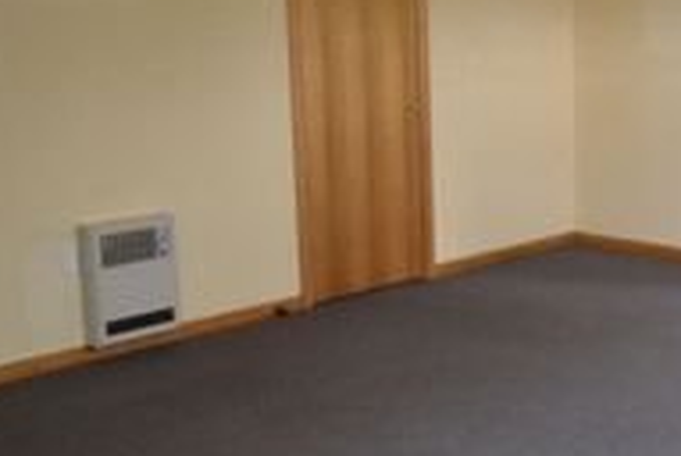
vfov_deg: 24.4
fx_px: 1046
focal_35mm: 55
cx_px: 699
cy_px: 137
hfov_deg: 32.8
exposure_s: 1/60
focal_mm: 15
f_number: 4
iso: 3200
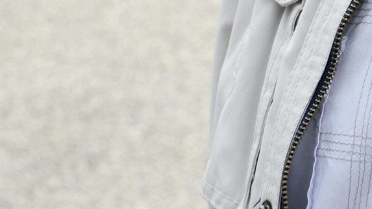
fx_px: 3028
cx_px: 454
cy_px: -557
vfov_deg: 3.8
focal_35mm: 307
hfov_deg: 7.0
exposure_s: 1/200
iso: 200
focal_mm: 70
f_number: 11
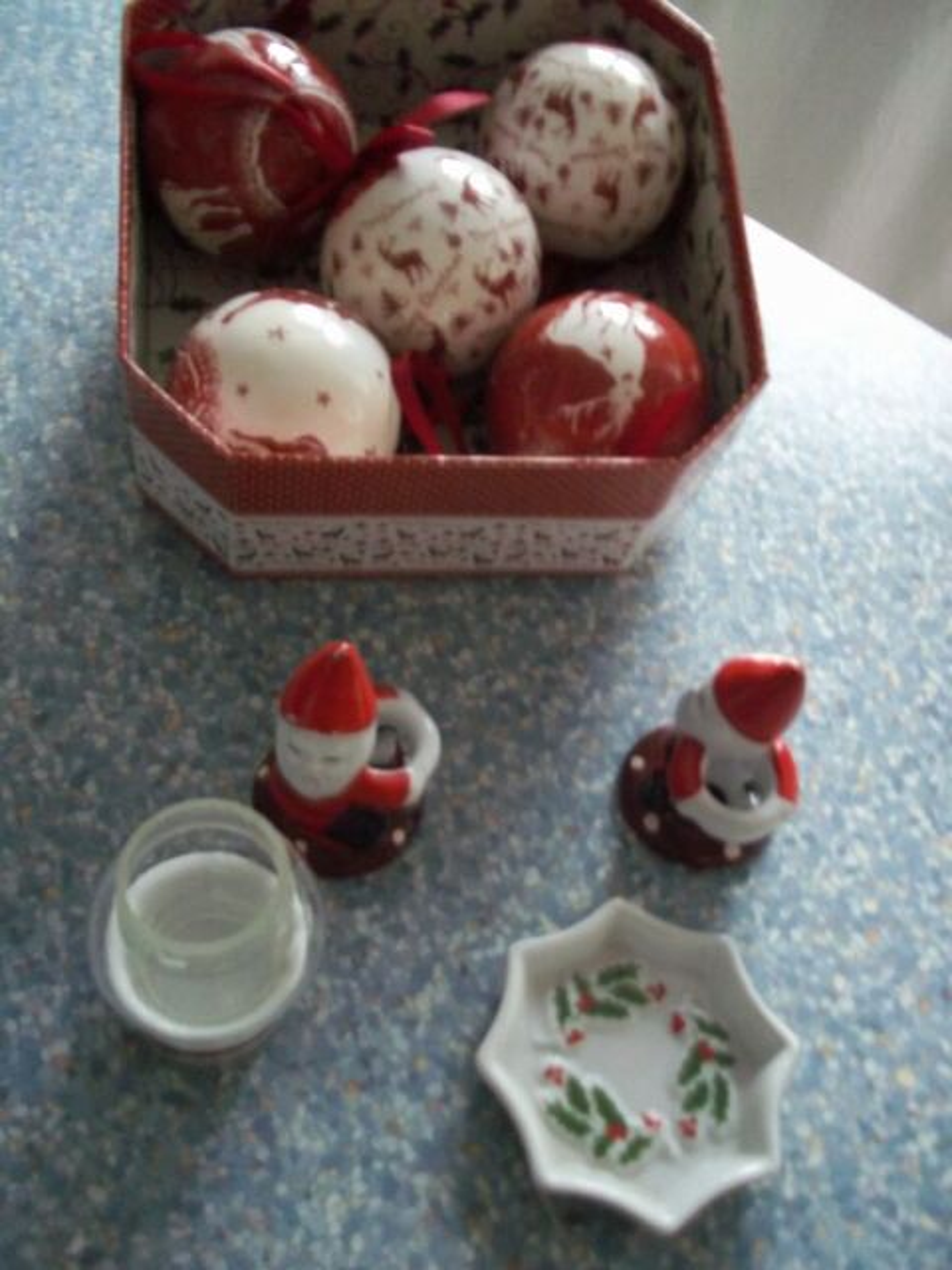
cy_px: 635
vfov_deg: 51.4
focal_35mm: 36
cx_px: 476
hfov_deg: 39.7
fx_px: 1320
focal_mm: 6.5
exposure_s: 1/8
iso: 320
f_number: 3.1
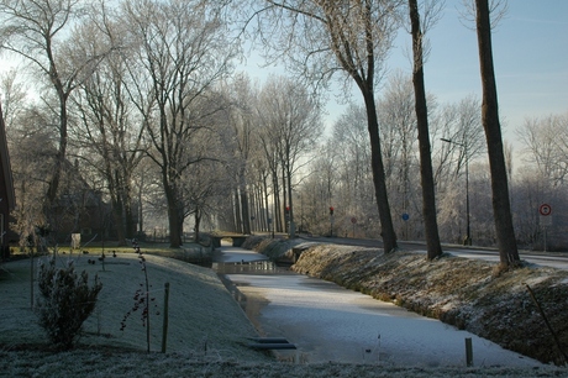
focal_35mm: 48
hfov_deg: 41.1
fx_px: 757
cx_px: 284
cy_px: 189
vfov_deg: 28.0
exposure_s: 1/400
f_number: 8
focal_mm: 32
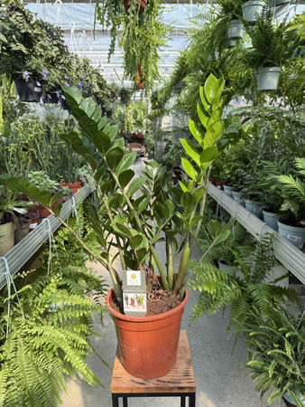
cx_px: 152
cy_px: 204
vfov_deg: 71.6
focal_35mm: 24
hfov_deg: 56.9
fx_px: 282
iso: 80
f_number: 1.78
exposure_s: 1/1106
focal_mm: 6.76
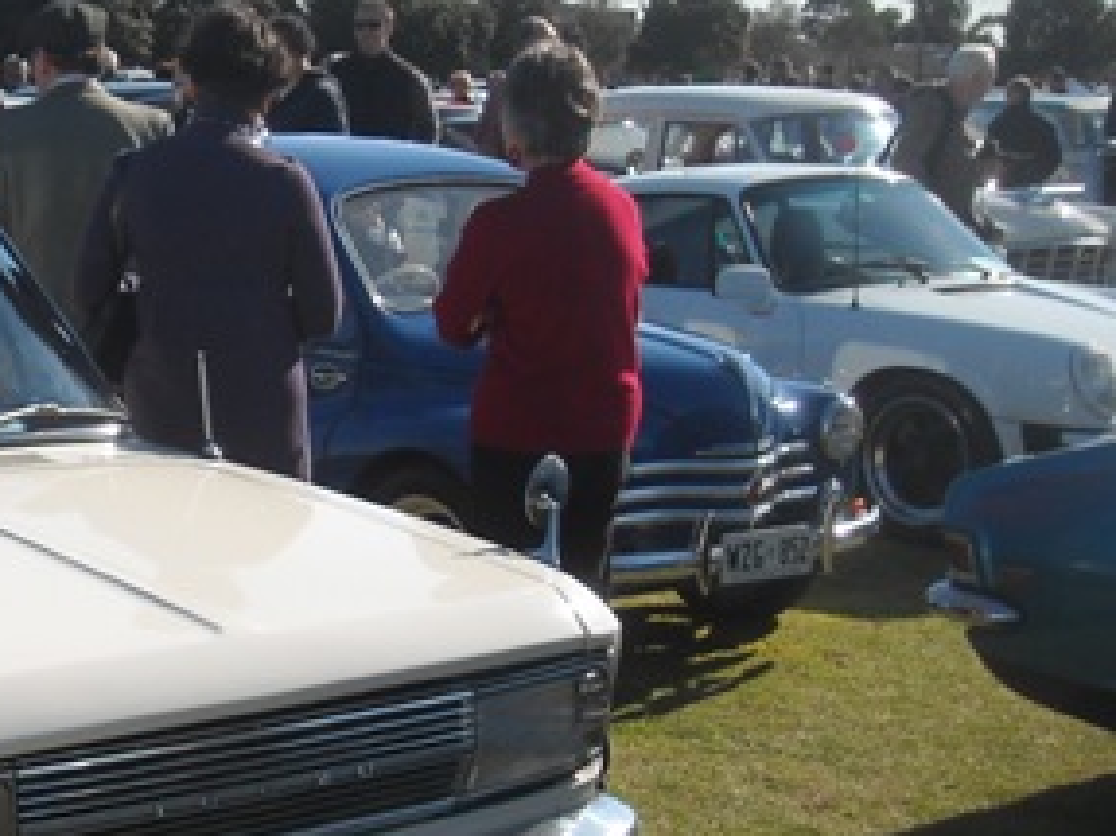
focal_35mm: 78
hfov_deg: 23.5
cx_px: -113
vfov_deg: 18.8
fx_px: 2514
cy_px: 607
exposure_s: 1/260
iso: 64
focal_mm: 5.7
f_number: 5.6
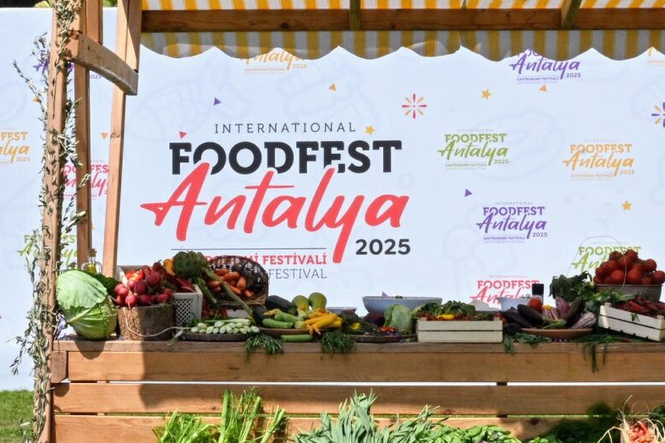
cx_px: 396
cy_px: 180
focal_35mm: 103
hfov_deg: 19.9
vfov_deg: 13.3
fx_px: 1896
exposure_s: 1/320
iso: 640
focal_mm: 31.5
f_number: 22
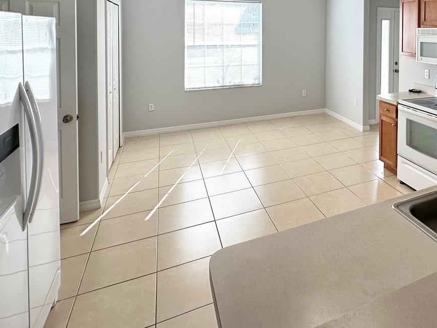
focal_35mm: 26
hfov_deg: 63.1
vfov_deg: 48.0
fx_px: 328
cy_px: 37
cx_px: 331
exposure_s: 1/144
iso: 40
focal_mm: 2.22
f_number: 2.2
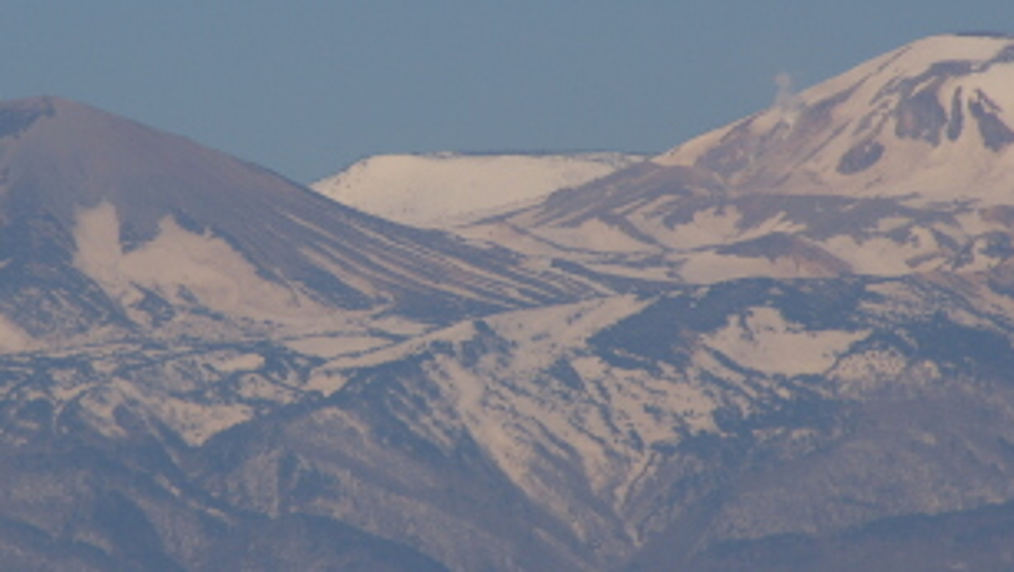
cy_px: 169
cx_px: 324
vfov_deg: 1.9
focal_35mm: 638
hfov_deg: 3.4
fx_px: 17162
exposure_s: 1/1000
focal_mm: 250
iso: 200
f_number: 10
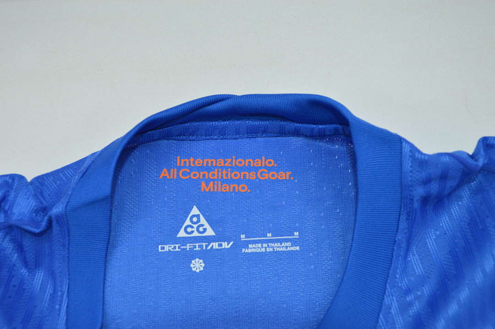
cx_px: 248
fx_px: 577
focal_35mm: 42
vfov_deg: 31.8
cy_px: 164
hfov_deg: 46.4
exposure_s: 1/200
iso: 400
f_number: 8
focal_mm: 28
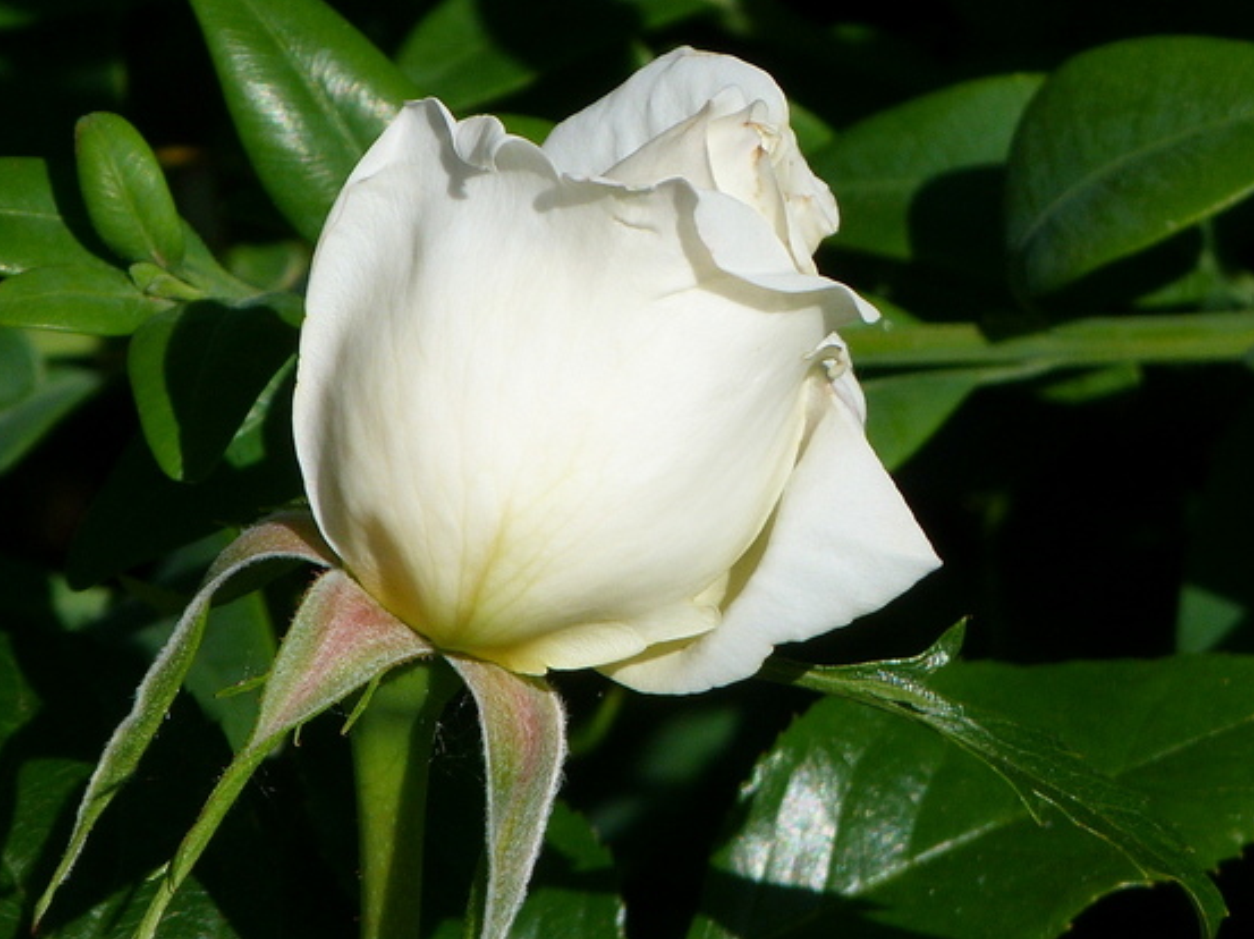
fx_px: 33451
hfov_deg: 2.1
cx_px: 621
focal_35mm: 924
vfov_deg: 1.6
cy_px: 491
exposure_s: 1/640
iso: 80
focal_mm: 108
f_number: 5.6
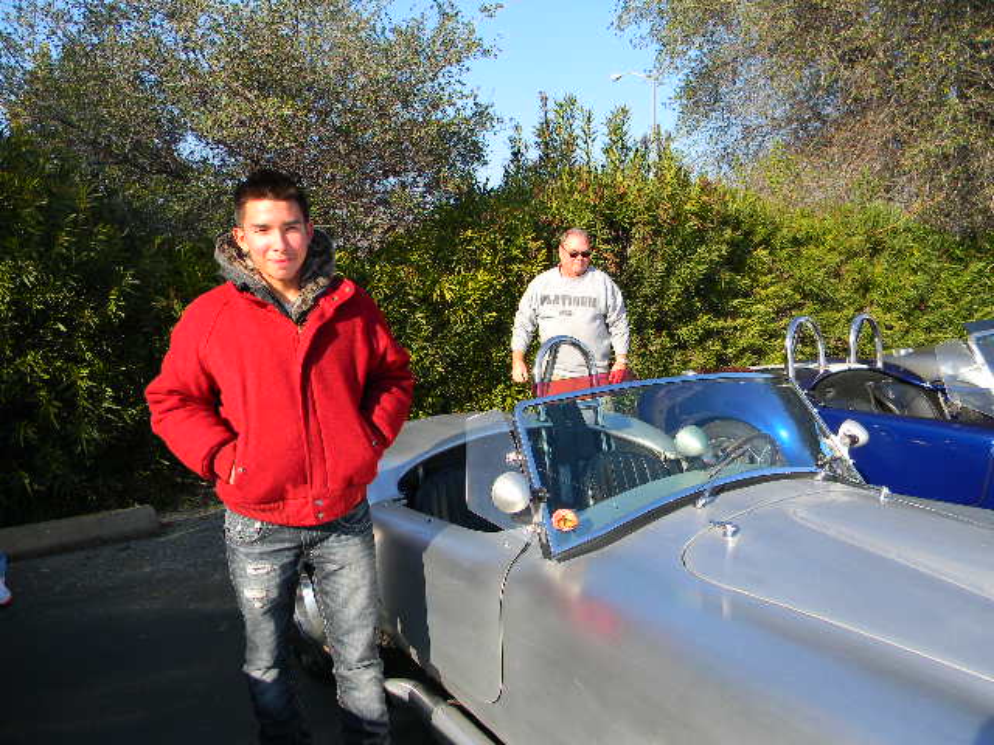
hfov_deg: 63.4
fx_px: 804
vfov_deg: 49.7
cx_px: 497
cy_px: 372
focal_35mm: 28
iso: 80
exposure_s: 1/434
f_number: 3.5
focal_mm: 5
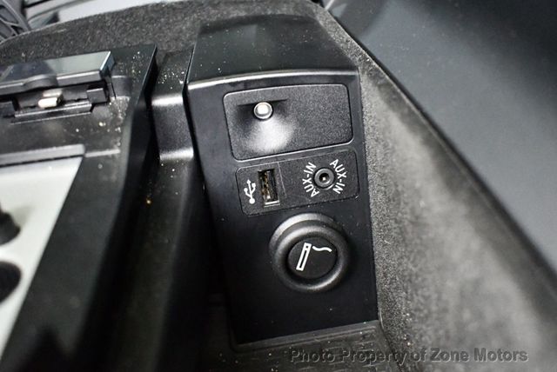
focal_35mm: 44
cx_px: 278
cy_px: 186
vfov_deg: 30.6
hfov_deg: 44.5
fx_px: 681
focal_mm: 22
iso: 12800
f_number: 3.8
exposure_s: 1/25
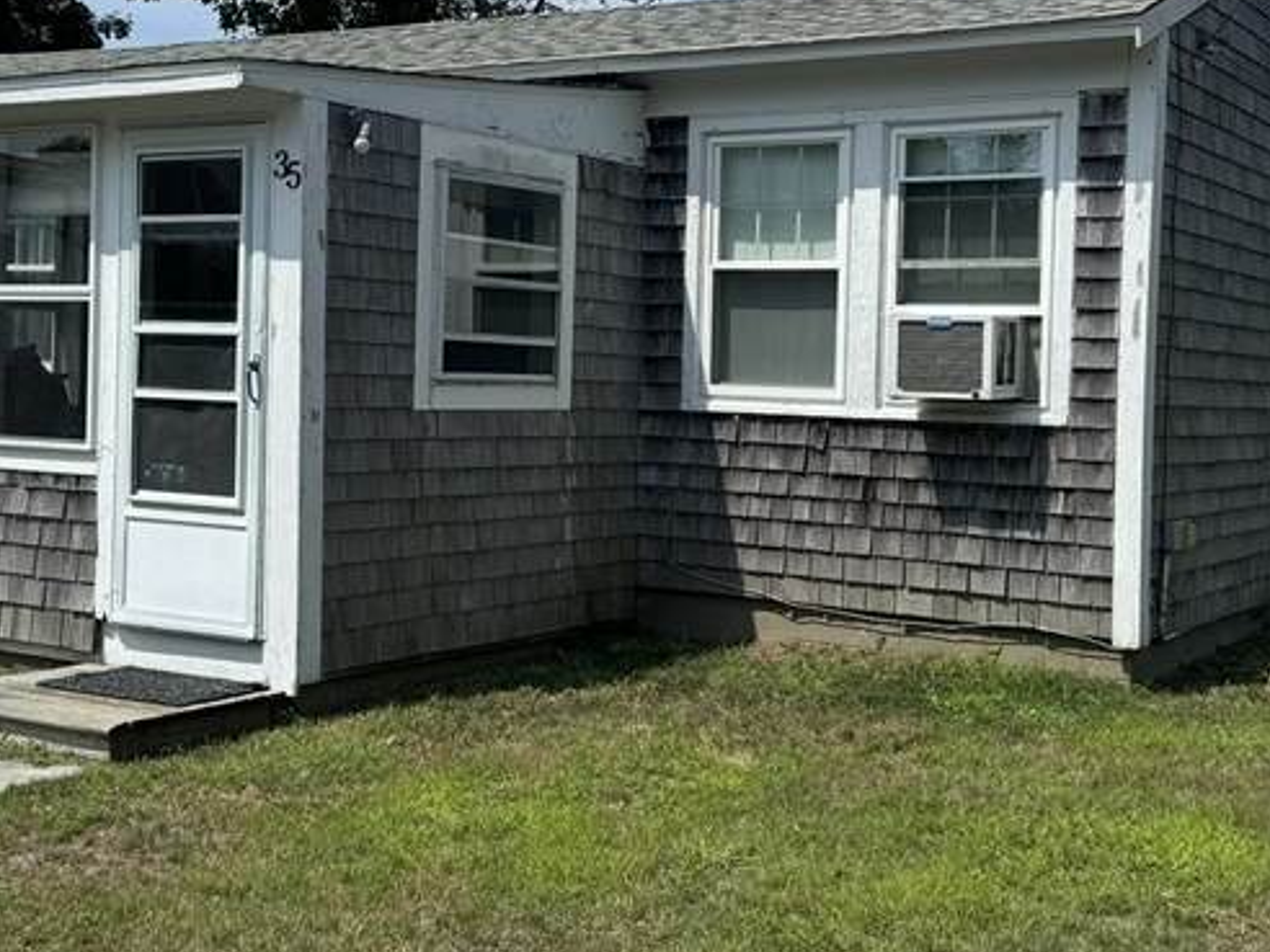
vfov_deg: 29.0
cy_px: 374
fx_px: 1834
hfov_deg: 38.2
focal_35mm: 50
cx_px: 617
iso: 80
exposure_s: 1/7092
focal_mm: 6.76
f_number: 1.78
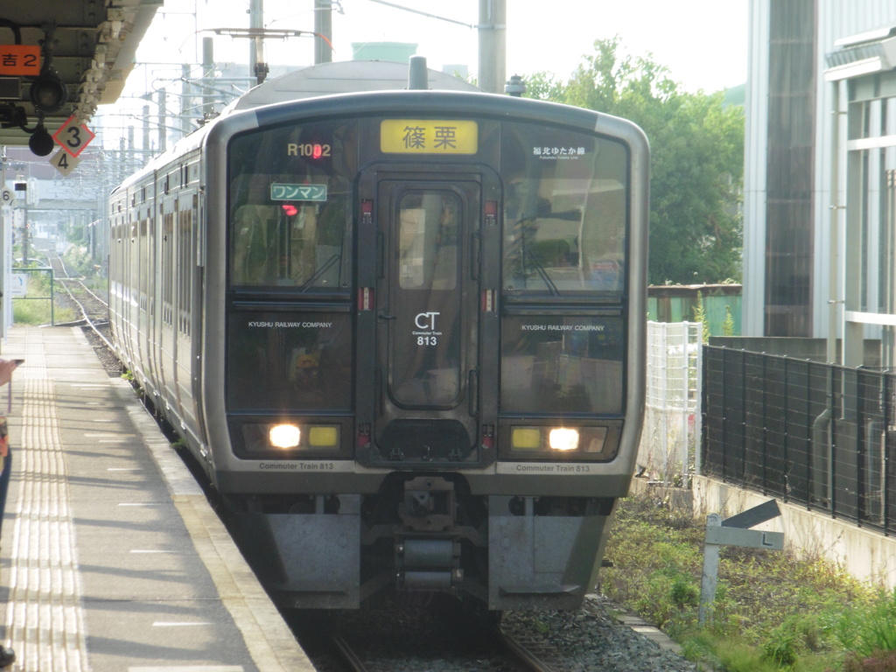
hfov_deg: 6.9
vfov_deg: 5.1
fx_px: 7480
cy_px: 336
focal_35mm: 289
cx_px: 448
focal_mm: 51.5
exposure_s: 1/125
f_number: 5.9
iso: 200
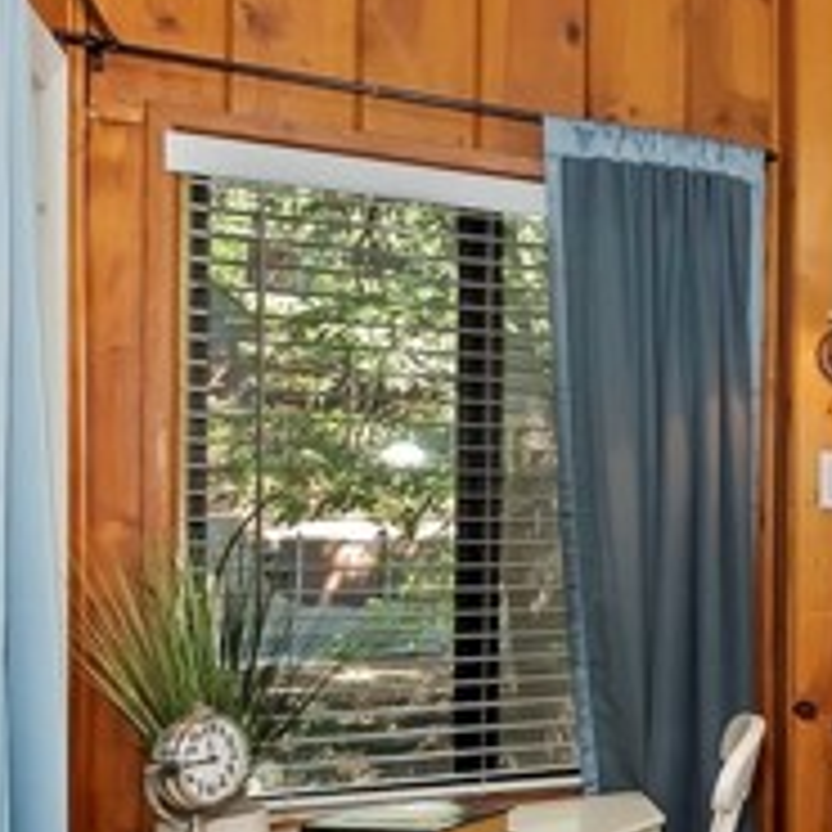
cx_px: 1349
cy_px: 510
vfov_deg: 38.1
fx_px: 1196
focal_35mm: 44
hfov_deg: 25.1
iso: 400
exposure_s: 1/30
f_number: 8
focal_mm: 10
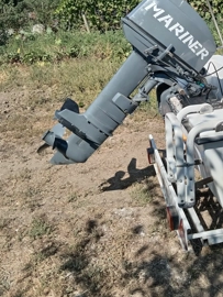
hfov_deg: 38.2
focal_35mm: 37
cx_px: 154
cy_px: 106
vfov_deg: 49.4
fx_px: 317
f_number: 1.8
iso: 100
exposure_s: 1/587
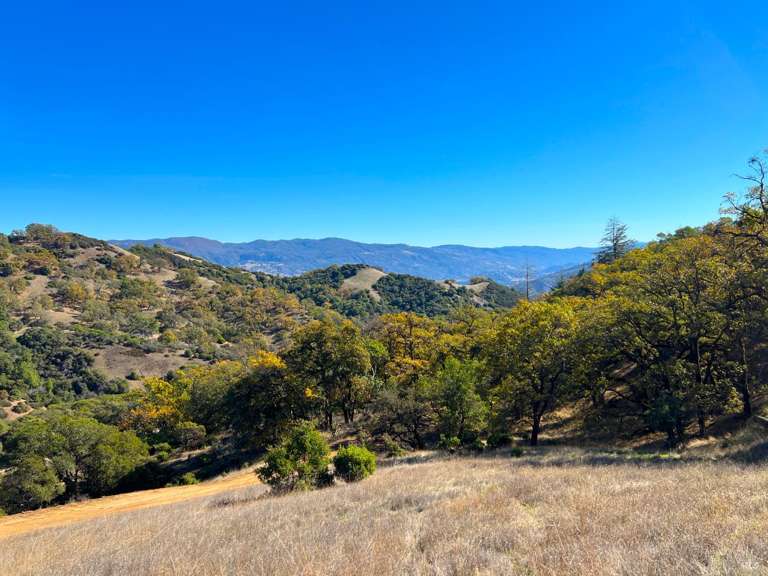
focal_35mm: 26
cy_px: 288
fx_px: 577
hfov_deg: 67.3
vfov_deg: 53.1
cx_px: 384
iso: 50
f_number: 1.5
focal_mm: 5.7
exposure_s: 1/4274
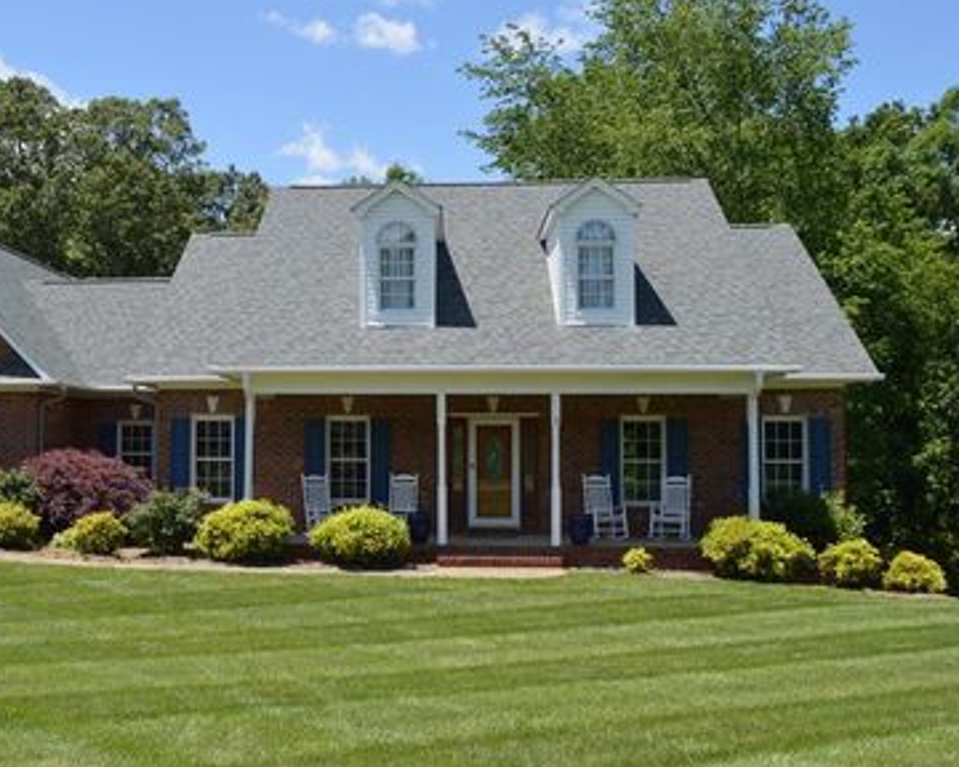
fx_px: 1220
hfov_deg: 42.4
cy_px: 362
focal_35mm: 43
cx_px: 330
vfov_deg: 34.9
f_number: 8
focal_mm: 22
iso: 100
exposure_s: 1/250
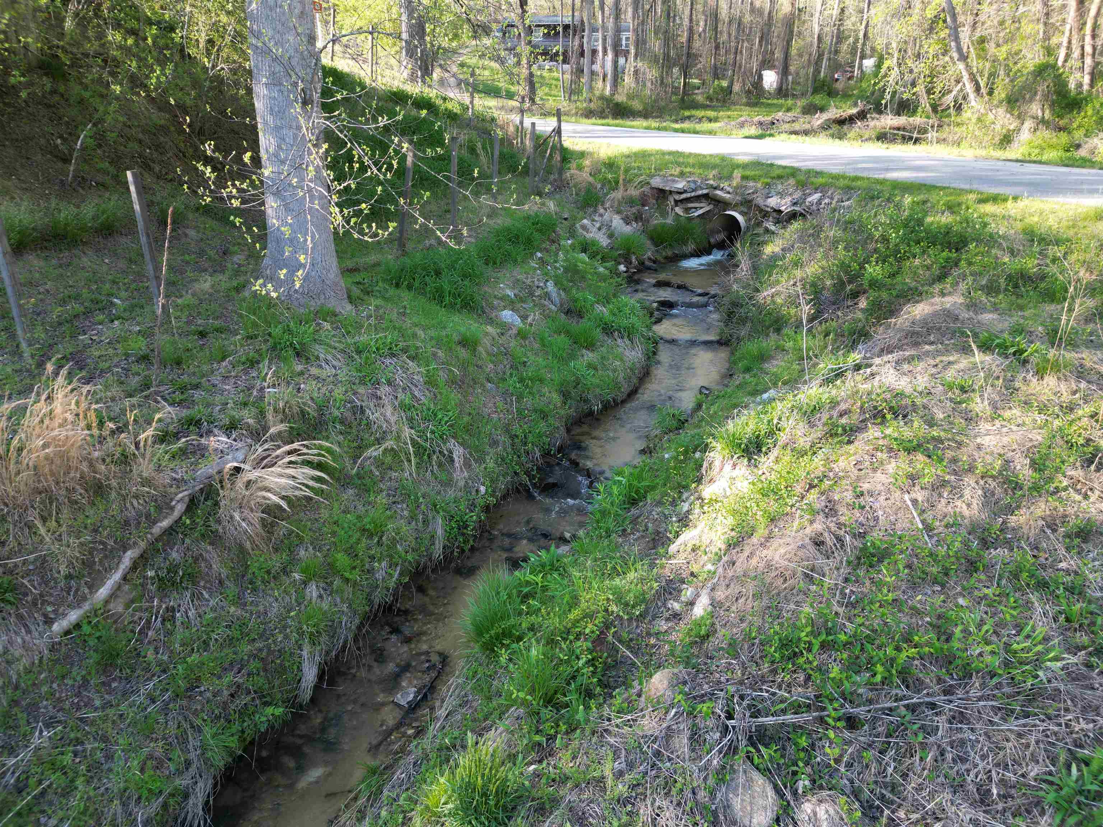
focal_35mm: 24
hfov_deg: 71.6
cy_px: 414
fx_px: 765
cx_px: 552
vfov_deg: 56.8
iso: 130
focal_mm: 6.72
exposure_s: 1/240
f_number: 1.7
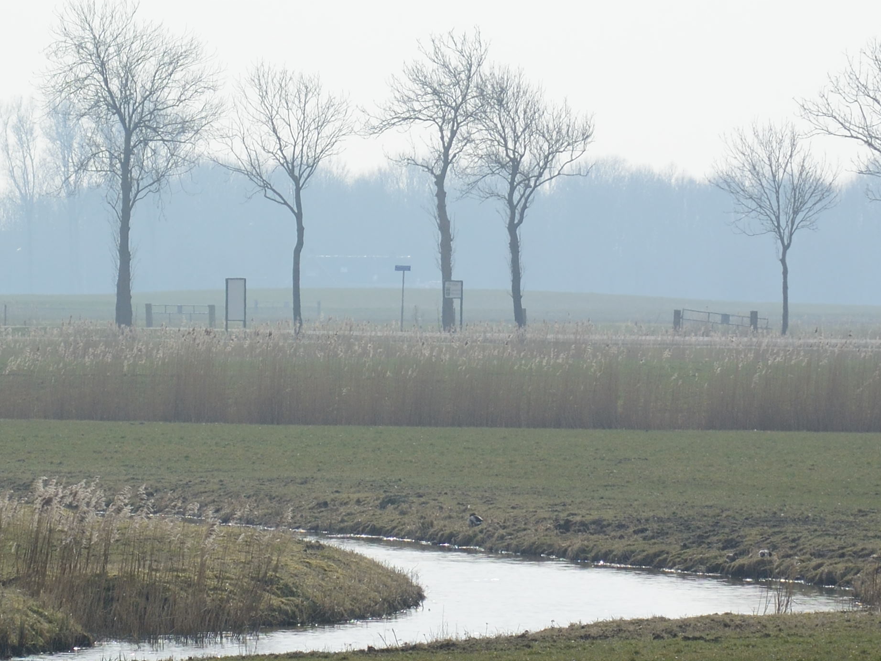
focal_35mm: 453
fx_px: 11528
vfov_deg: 3.3
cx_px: 413
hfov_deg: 4.4
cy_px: 552
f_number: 5
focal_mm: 83.2
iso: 100
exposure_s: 1/800
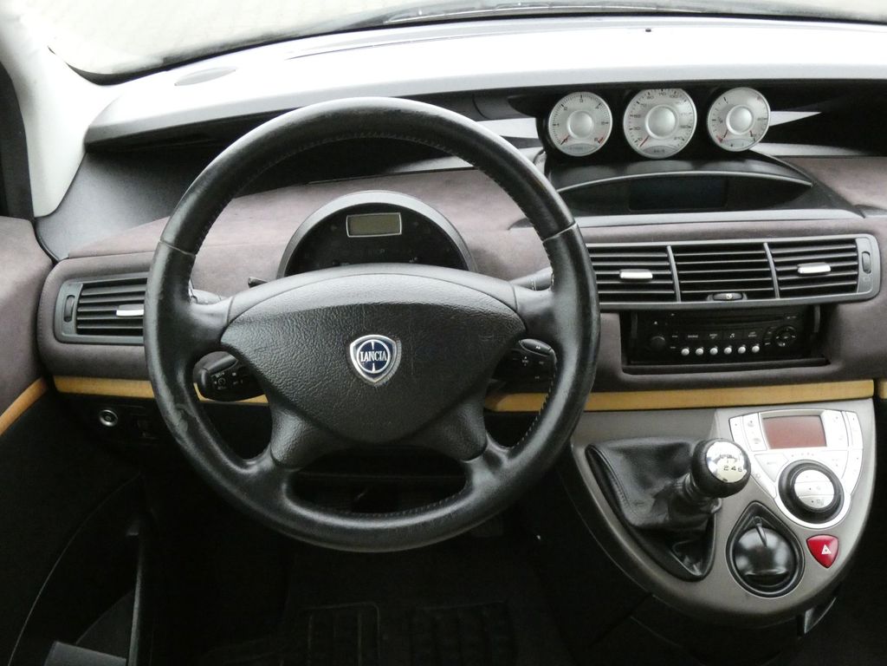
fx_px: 922
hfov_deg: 51.4
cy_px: 333
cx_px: 444
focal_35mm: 36
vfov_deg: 39.7
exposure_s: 1/60
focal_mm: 6.5
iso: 1600
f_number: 5.6
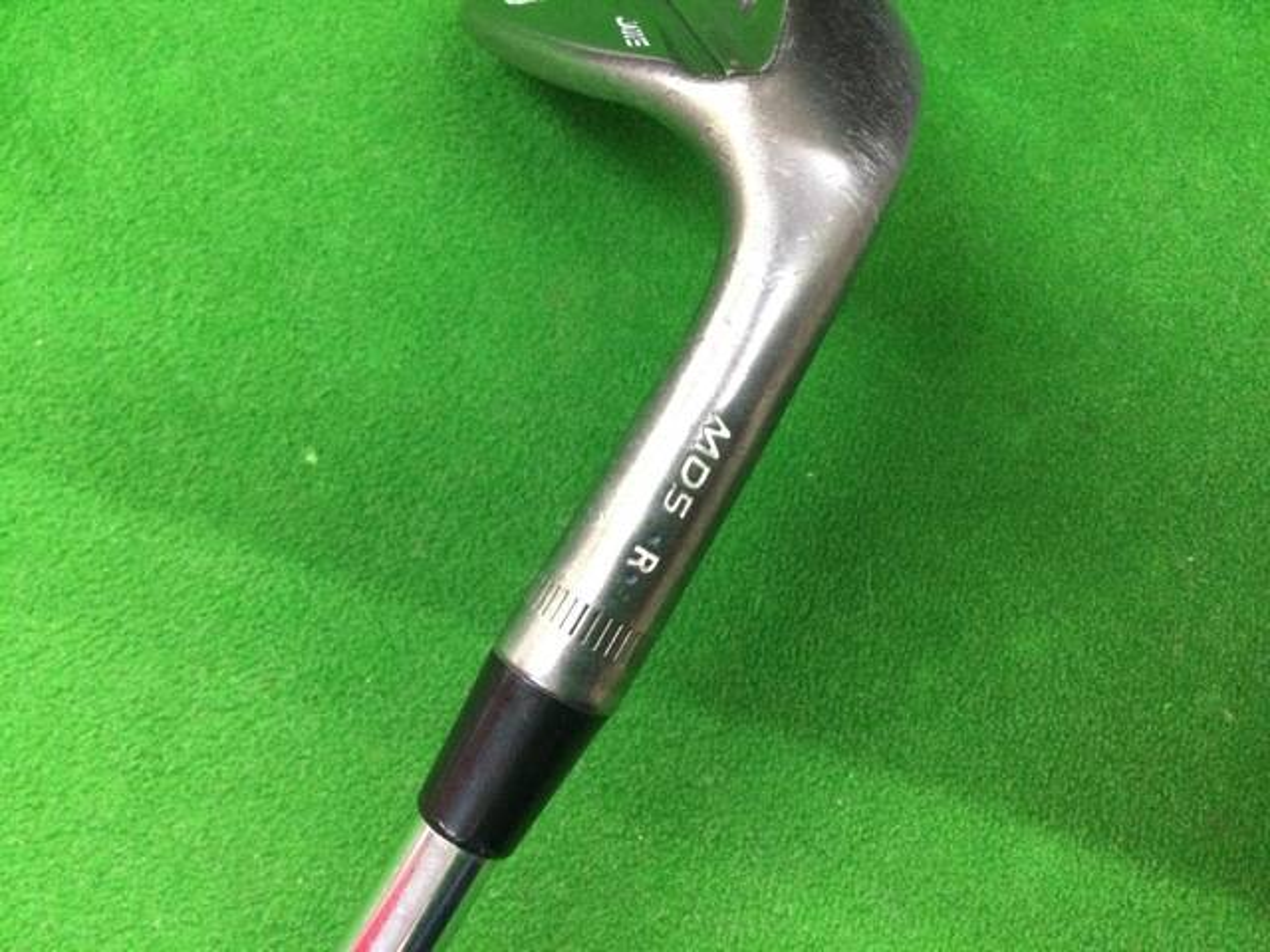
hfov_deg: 58.4
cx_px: 635
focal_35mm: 31
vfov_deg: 45.4
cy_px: 476
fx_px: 1137
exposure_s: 1/30
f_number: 2.4
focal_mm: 3.3
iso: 250
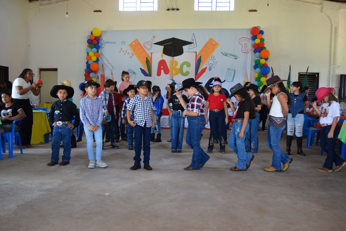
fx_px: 317
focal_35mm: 33
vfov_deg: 40.0
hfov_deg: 57.2
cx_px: 173
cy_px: 116
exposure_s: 1/60
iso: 800
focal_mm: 22
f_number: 4
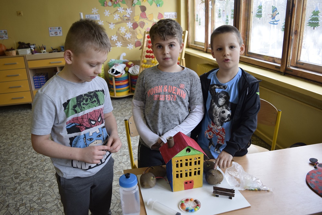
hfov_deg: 67.4
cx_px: 161
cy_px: 108
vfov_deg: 47.9
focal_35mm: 27
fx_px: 242
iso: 720
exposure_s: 1/30
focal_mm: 18
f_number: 4
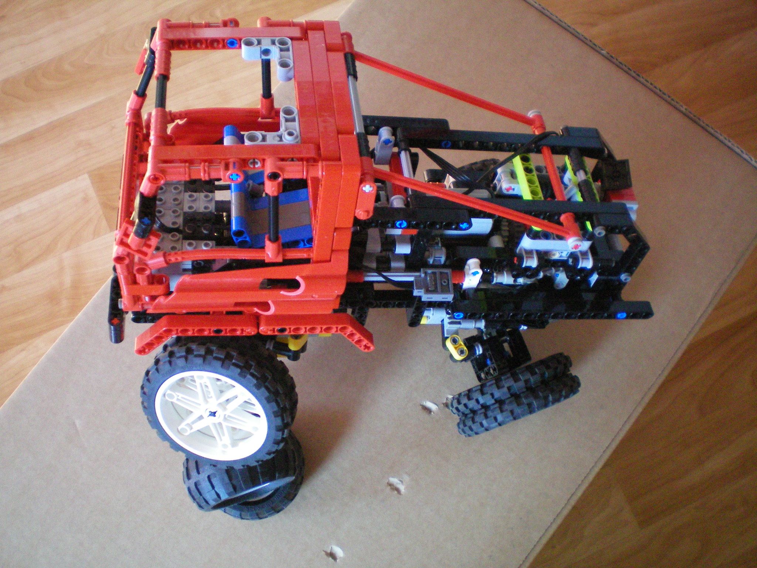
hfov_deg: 49.0
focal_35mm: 38
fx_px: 831
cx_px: 378
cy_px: 284
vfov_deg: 37.7
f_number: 3.1
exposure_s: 1/60
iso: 250
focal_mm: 6.3
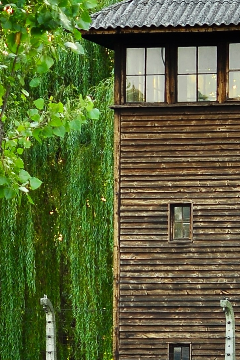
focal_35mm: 179
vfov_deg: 11.5
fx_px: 1787
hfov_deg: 7.5
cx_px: 360
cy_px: 88
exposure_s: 1/320
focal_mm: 35
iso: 100
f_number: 1.8
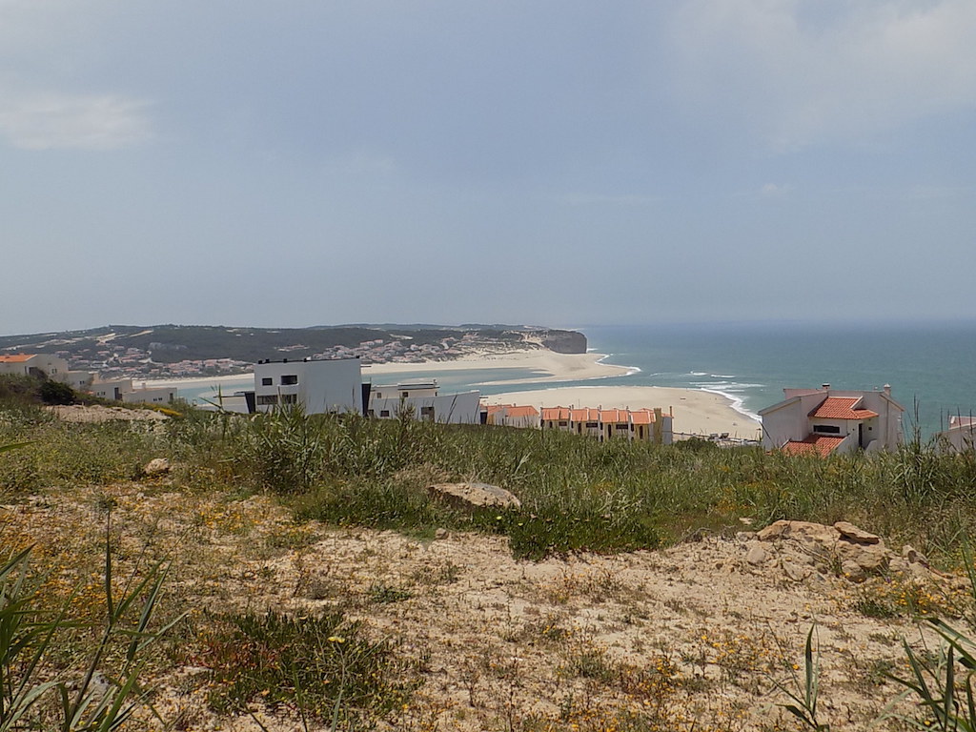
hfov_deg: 60.0
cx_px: 488
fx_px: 846
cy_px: 366
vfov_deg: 46.8
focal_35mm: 30
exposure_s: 1/160
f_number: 10.6
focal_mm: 5.3
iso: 80
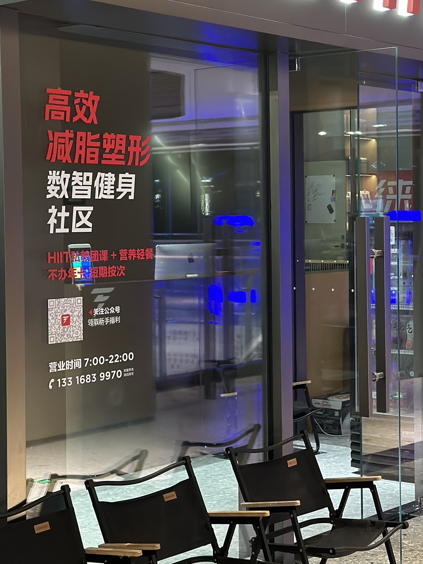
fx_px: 1205
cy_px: 239
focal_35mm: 74
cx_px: 311
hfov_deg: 19.8
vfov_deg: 26.3
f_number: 1.78
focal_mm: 6.86
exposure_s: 1/33
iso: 400
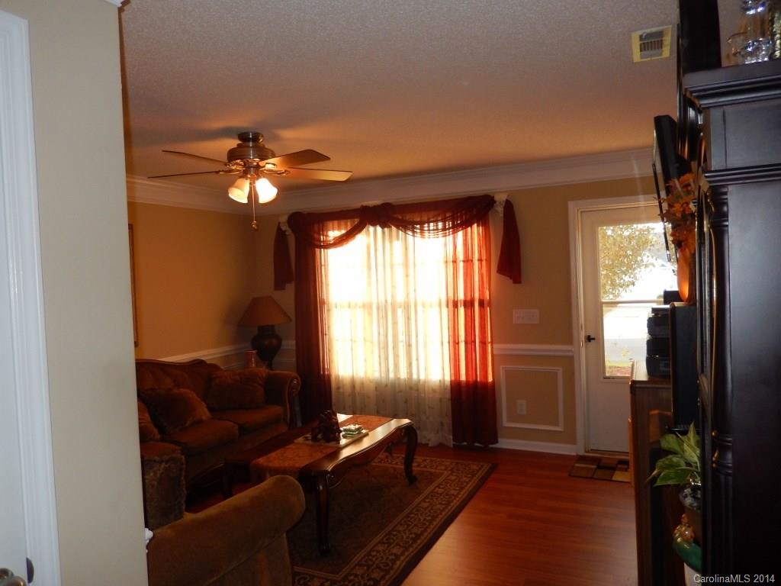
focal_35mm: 25
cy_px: 293
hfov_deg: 69.4
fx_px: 564
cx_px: 390
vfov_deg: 54.9
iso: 200
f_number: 3.4
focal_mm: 4.5
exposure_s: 1/30
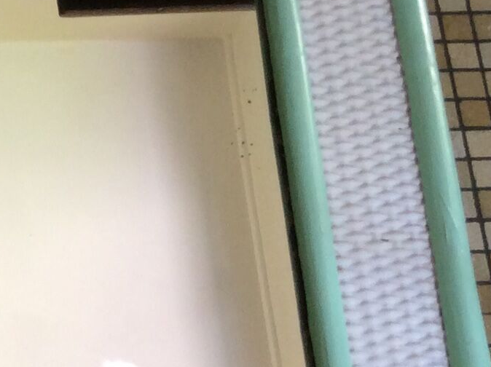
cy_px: 263
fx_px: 1743
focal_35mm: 123
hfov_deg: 14.5
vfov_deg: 12.0
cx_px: -334
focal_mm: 3.3
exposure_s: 1/25
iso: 50
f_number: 2.4
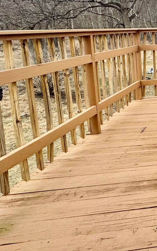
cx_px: 266
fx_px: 226
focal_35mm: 33
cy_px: 49
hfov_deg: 23.9
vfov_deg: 54.0
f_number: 2.2
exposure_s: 1/812
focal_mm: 2.22
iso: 50
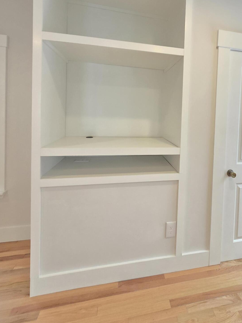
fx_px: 168
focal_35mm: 18
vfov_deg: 85.9
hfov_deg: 69.0
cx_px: 166
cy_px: 119
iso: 100
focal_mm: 2.2
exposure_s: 1/60
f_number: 2.2
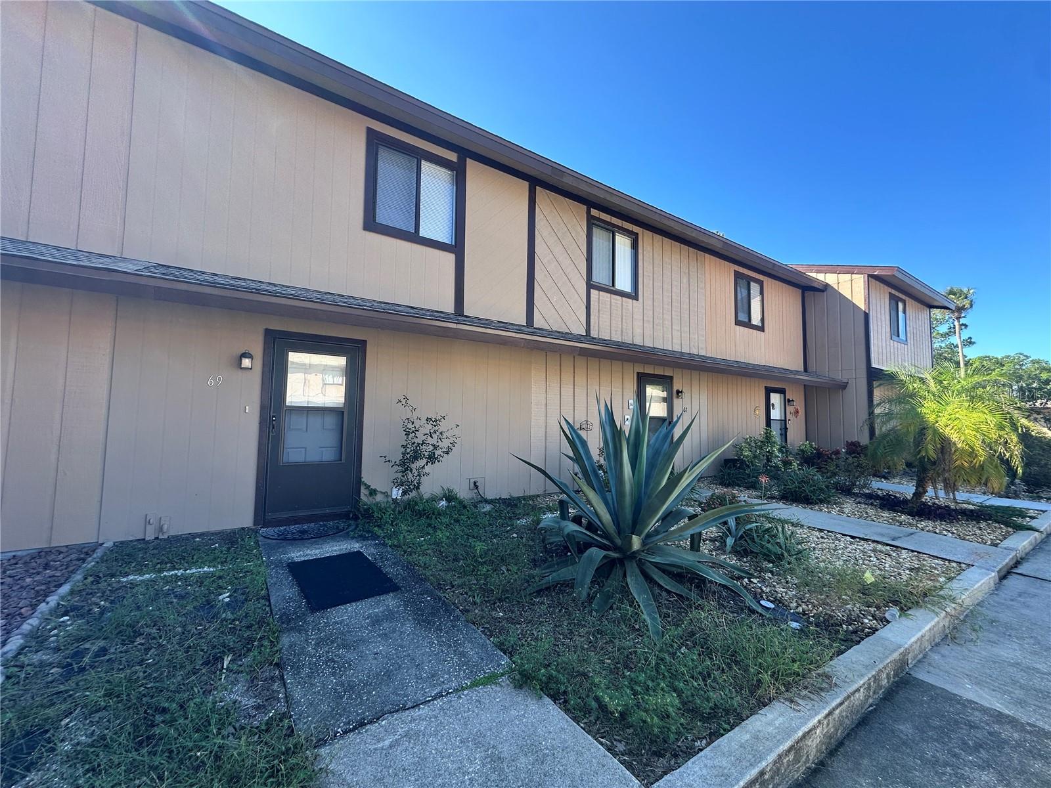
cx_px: 526
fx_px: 425
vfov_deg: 85.7
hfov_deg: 102.1
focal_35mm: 14
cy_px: 394
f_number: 2.2
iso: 40
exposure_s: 1/396
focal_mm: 2.22
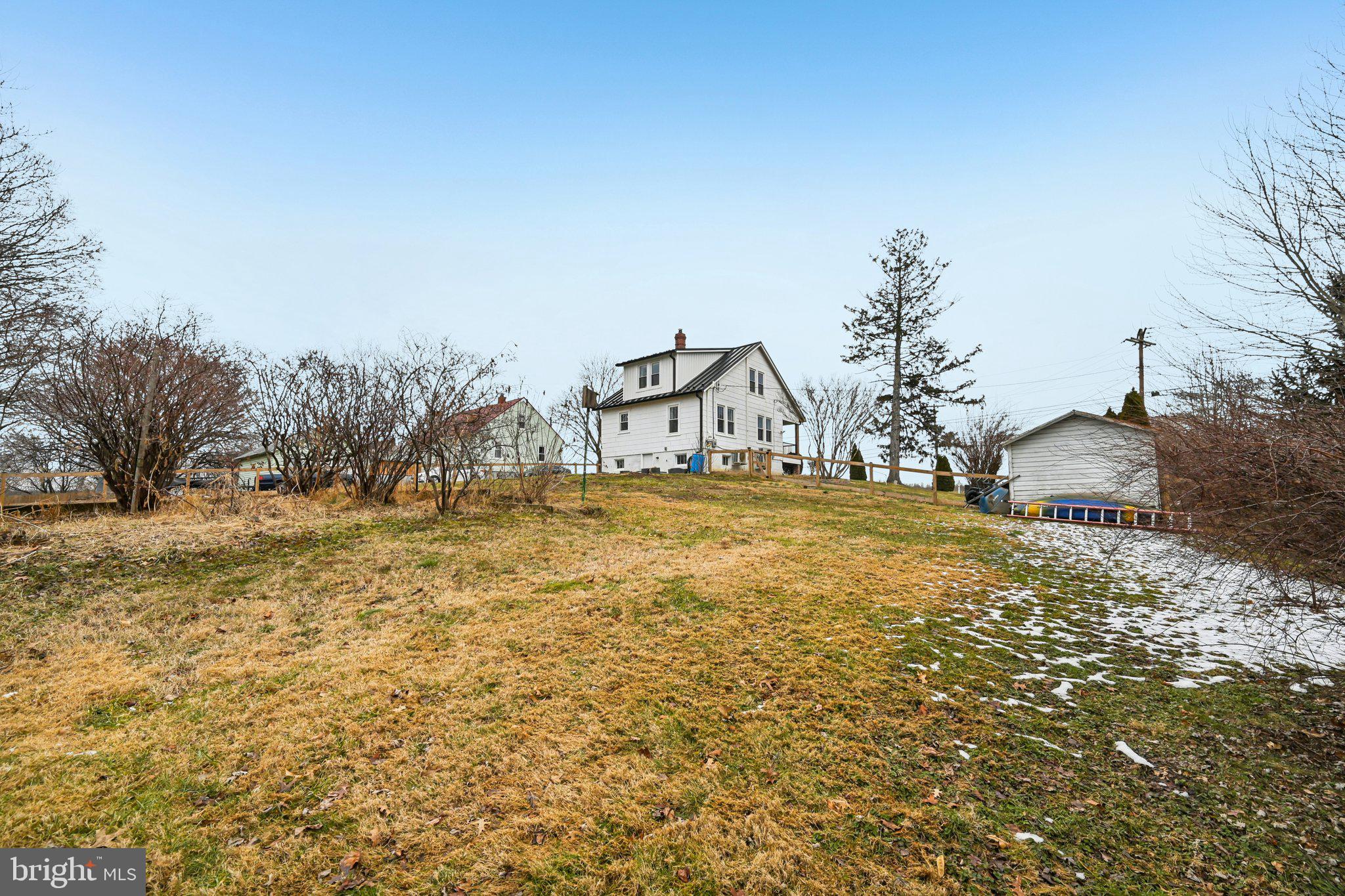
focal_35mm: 14
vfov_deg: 81.2
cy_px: 448
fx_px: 523
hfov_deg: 104.3
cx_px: 672
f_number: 8
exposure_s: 1/500
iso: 100
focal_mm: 14
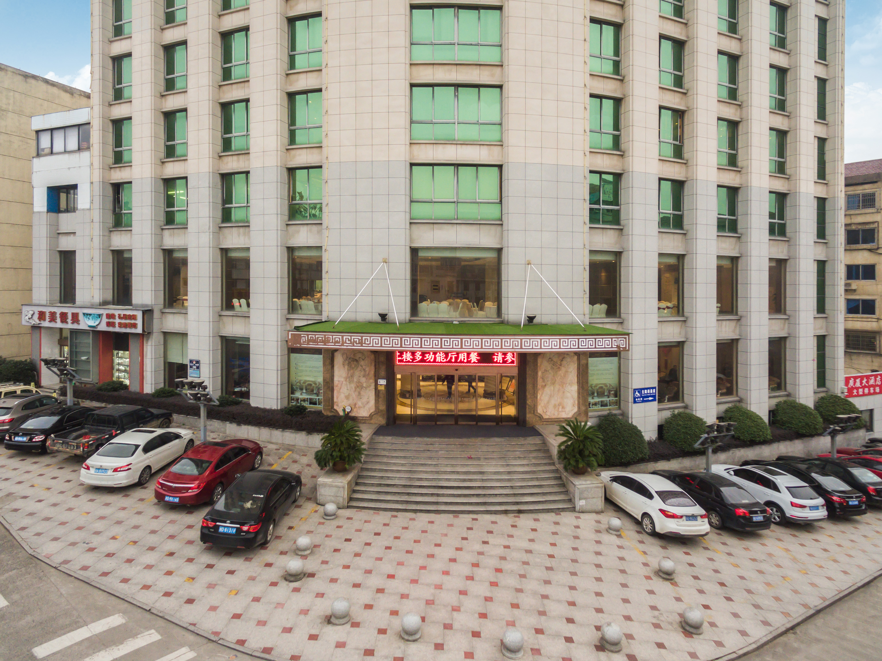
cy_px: 330
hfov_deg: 81.8
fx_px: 509
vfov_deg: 65.9
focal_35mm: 20
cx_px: 441
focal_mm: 3.61
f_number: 2.8
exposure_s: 1/40
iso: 200
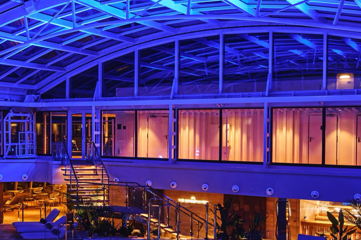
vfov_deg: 23.3
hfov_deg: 32.4
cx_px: 23
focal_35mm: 58
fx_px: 582
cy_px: 145
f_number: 11
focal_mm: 21
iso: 400
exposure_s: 1/2
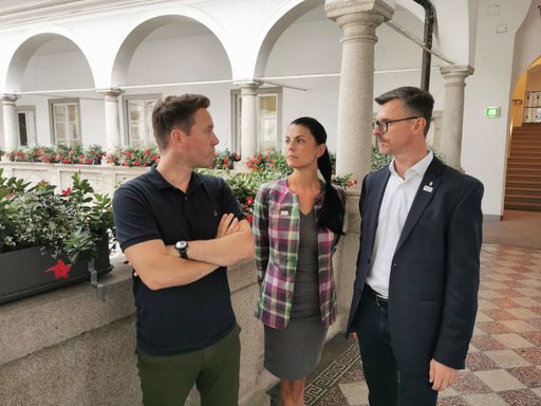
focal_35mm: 27
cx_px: 270
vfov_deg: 51.4
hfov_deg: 65.3
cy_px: 203
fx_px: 422
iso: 64
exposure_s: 1/100
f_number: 1.6
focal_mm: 5.56
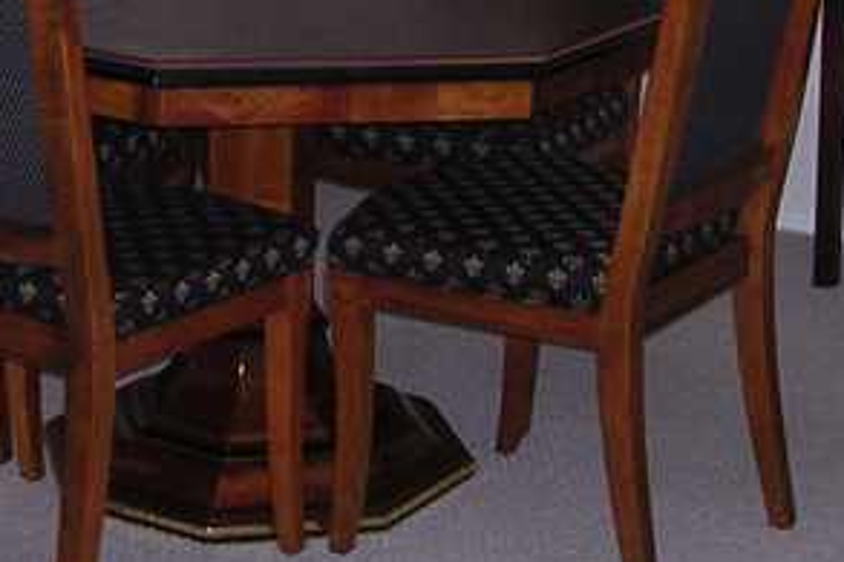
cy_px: -104
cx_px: 346
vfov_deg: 12.4
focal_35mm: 108
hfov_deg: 18.9
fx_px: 2530
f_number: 2.8
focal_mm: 5.8
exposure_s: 1/60.1
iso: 252
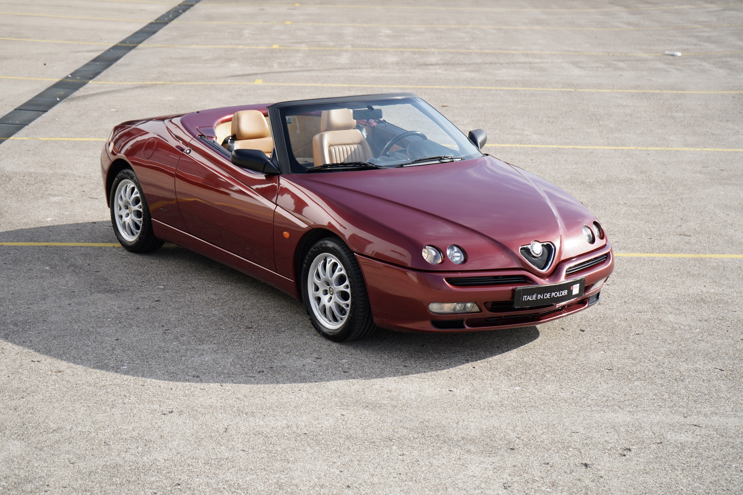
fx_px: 1445
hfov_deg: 28.8
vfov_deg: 19.5
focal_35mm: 70
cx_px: 372
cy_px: 248
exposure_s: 1/200
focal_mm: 70
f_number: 6.3
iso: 100
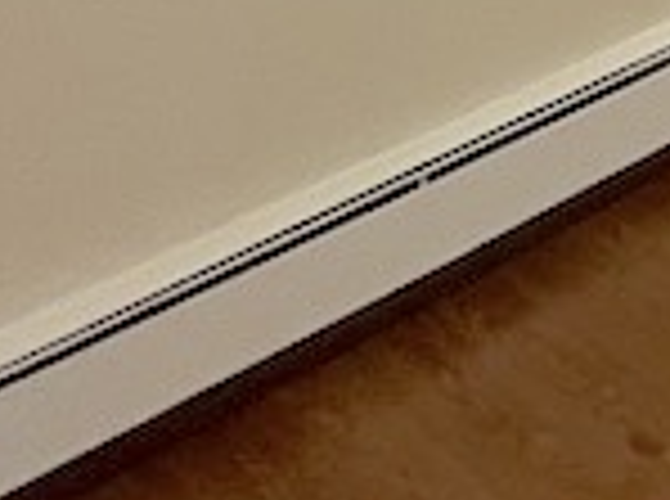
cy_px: -586
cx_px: 1632
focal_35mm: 70
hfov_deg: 14.9
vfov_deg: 15.3
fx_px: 1352
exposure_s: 1/60
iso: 320
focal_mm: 1.57
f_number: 1.8
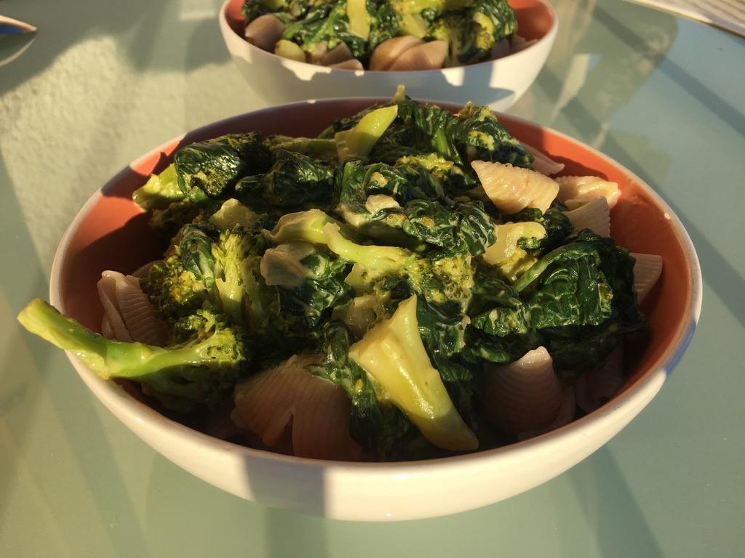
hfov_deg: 61.7
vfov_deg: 48.2
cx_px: 372
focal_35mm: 29
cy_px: 279
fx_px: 624
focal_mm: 4.15
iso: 25
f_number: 2.2
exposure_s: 1/950
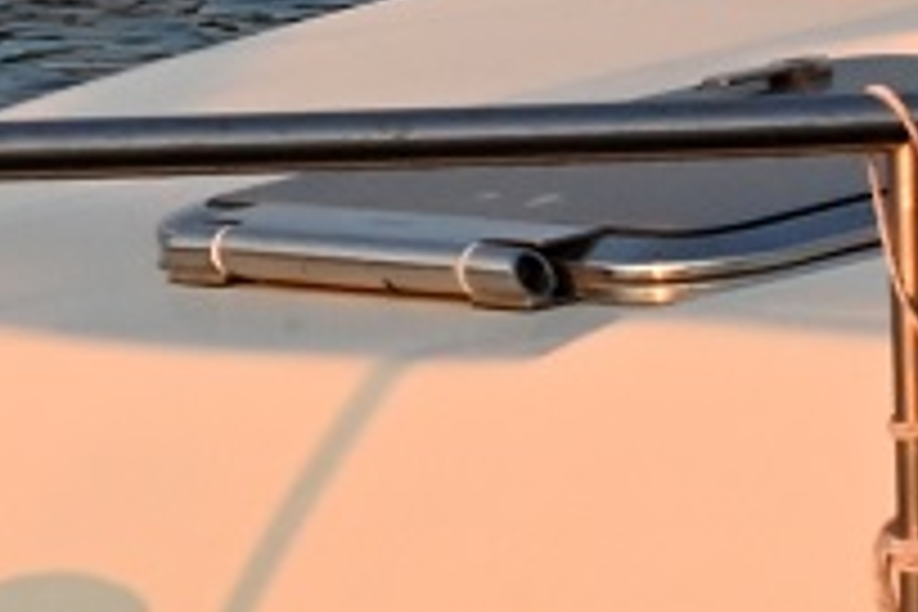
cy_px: -1613
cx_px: -639
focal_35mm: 551
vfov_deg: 2.4
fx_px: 14049
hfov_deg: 3.7
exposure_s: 1/80
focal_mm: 75
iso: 1250
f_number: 29
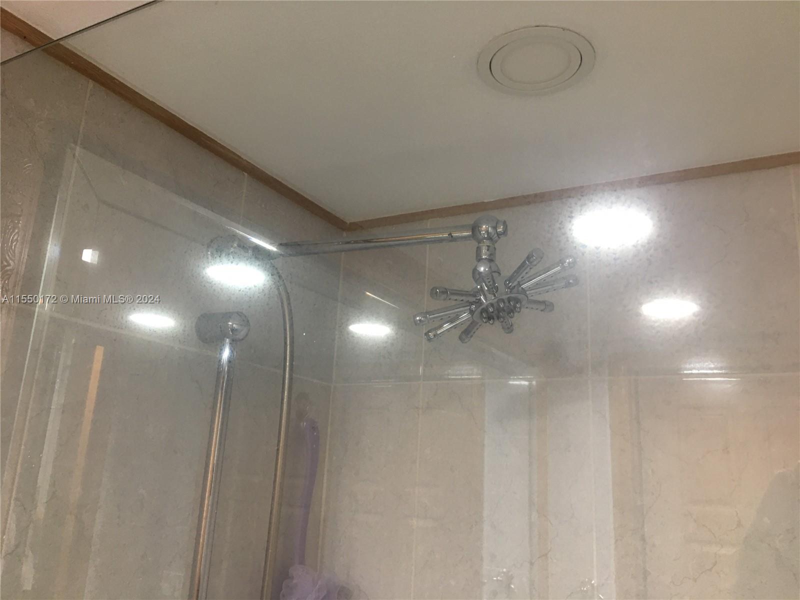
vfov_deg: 48.2
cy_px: 300
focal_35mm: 29
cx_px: 400
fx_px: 670
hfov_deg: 61.7
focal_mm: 4.15
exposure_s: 1/15
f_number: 2.2
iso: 32
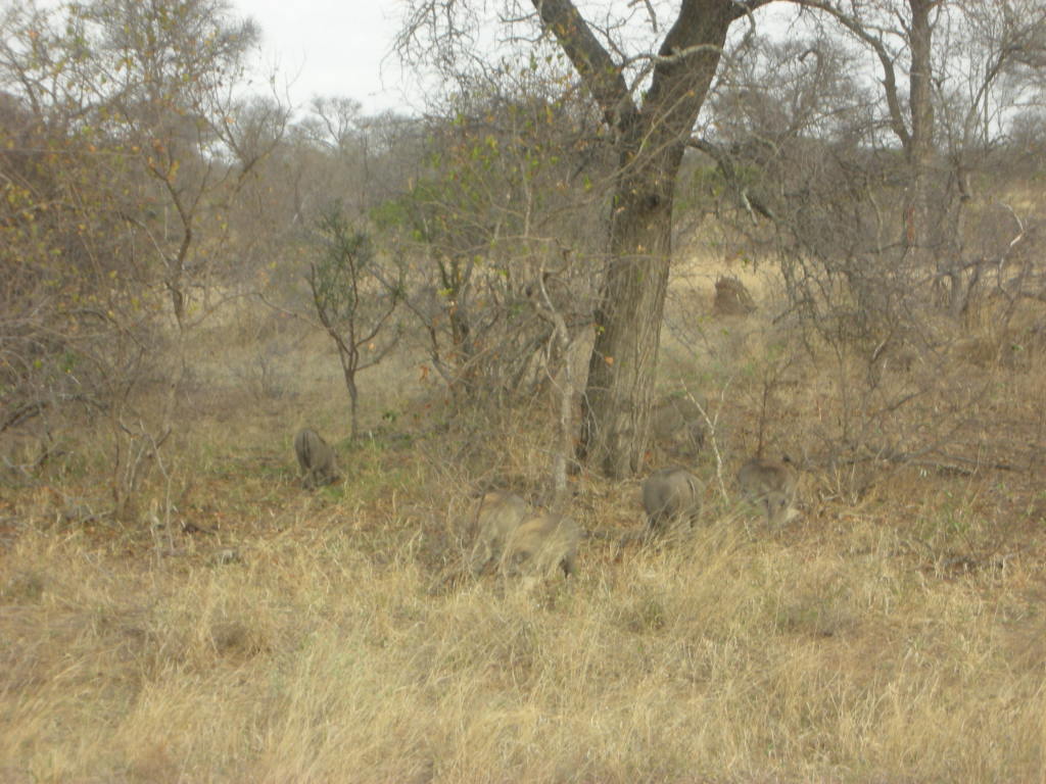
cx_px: 523
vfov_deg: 14.1
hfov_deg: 18.7
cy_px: 392
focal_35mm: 105
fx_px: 3173
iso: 50
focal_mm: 17.4
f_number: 5.4
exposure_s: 1/62.7
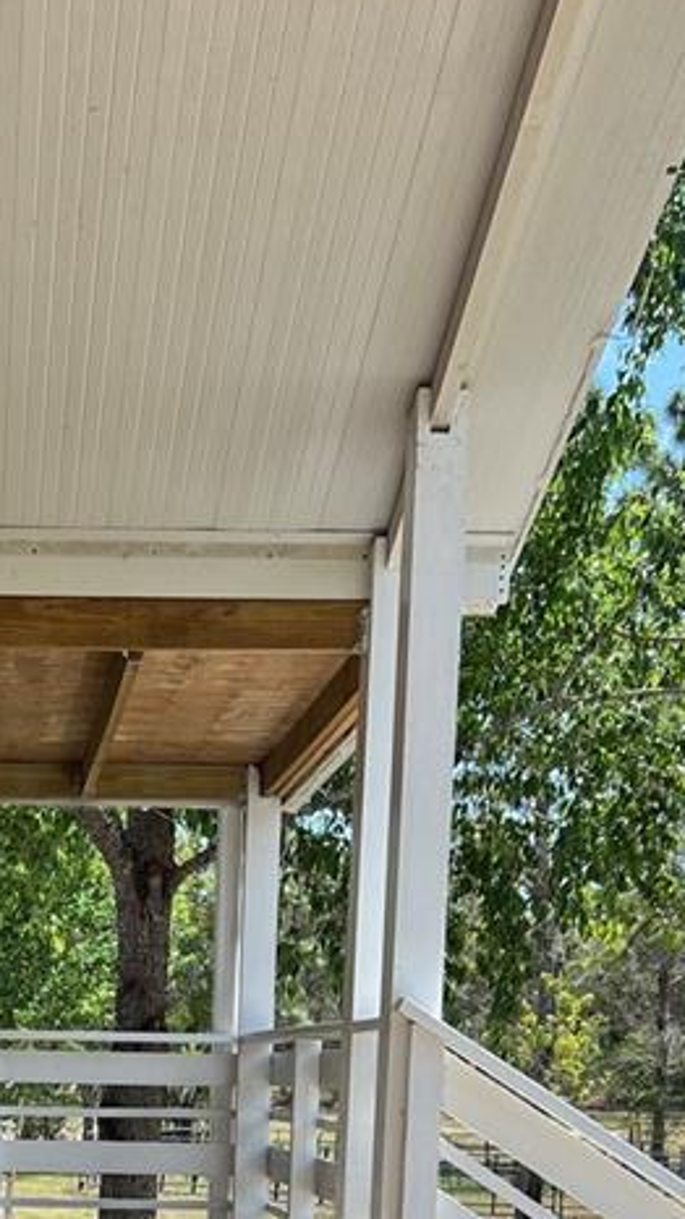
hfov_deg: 16.2
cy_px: 1329
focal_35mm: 73
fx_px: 2358
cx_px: 24
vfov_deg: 26.7
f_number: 1.5
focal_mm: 5.7
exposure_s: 1/2045
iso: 50
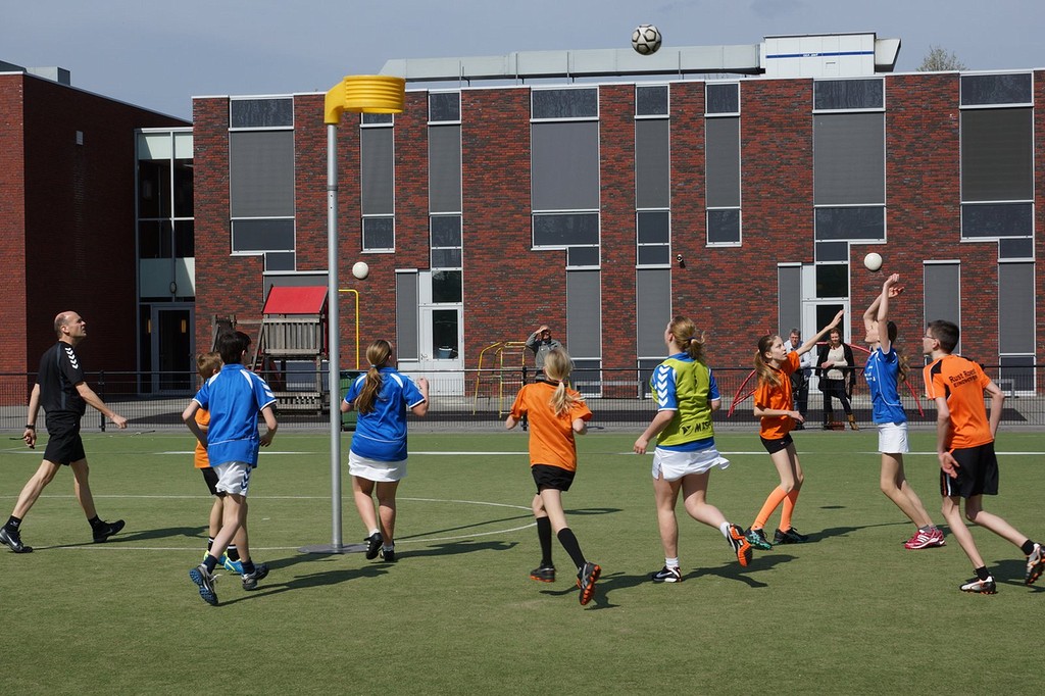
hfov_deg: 29.9
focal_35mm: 68
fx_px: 1959
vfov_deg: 20.1
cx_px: 522
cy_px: 348
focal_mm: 45
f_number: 9
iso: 100
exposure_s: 1/320
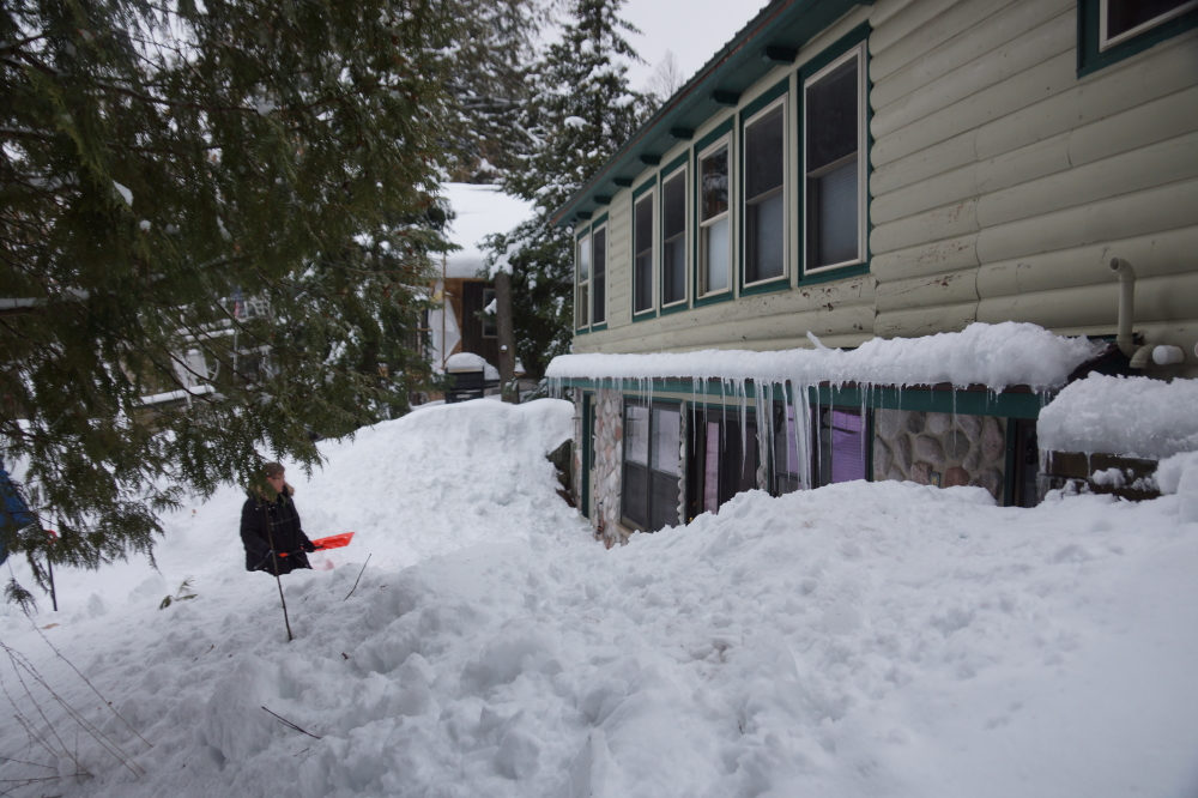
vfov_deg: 47.9
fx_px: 898
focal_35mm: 27
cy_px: 399
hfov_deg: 67.4
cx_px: 599
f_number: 4
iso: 100
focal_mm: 18
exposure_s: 1/60
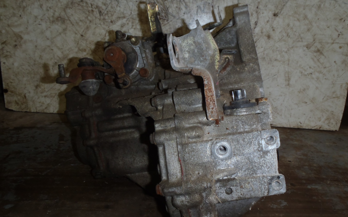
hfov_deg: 62.9
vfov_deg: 41.7
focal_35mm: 30
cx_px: 175
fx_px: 284
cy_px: 123
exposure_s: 1/30
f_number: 3.9
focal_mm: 5
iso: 100
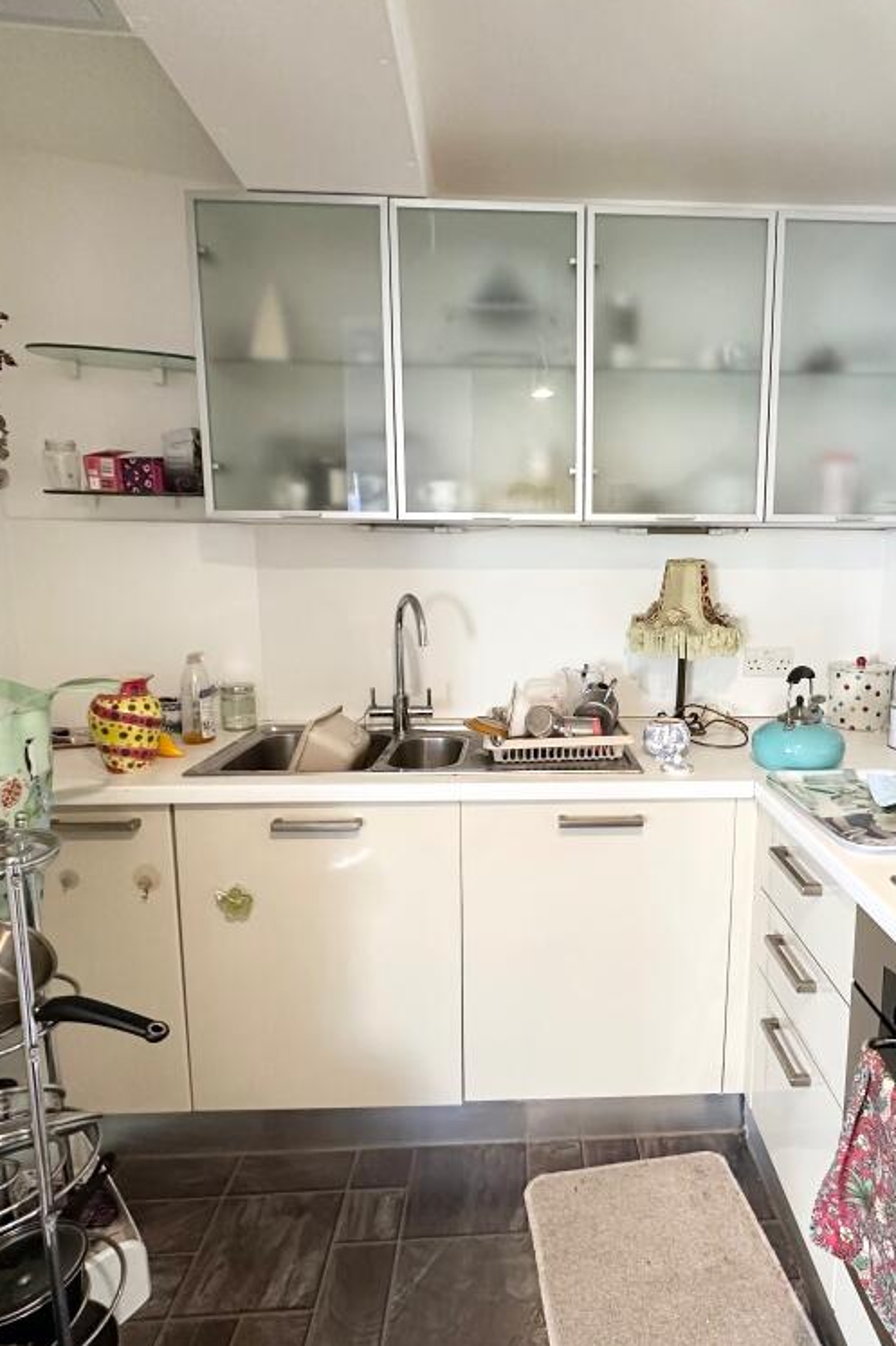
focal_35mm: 20
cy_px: 673
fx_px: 747
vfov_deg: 84.0
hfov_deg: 61.0
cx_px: 564
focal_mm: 2.22
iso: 250
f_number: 2.2
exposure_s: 1/50
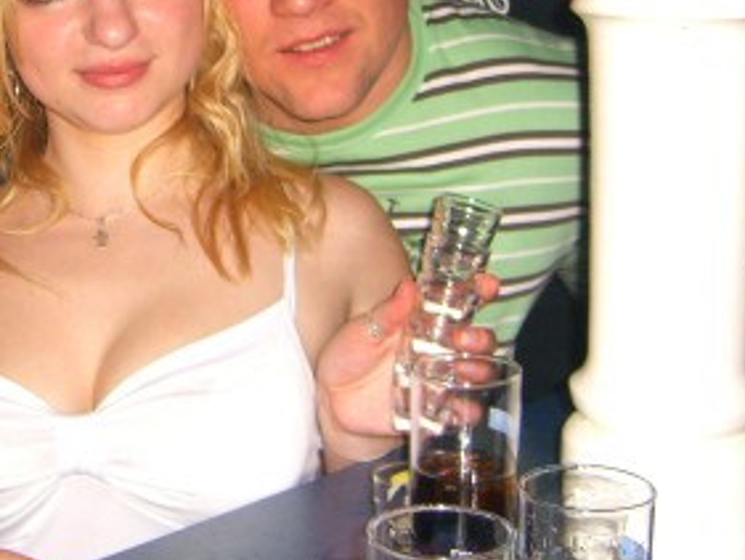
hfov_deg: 23.6
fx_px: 1744
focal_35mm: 81
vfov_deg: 17.9
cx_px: 95
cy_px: 29
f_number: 2.8
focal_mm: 7.9
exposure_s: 1/60
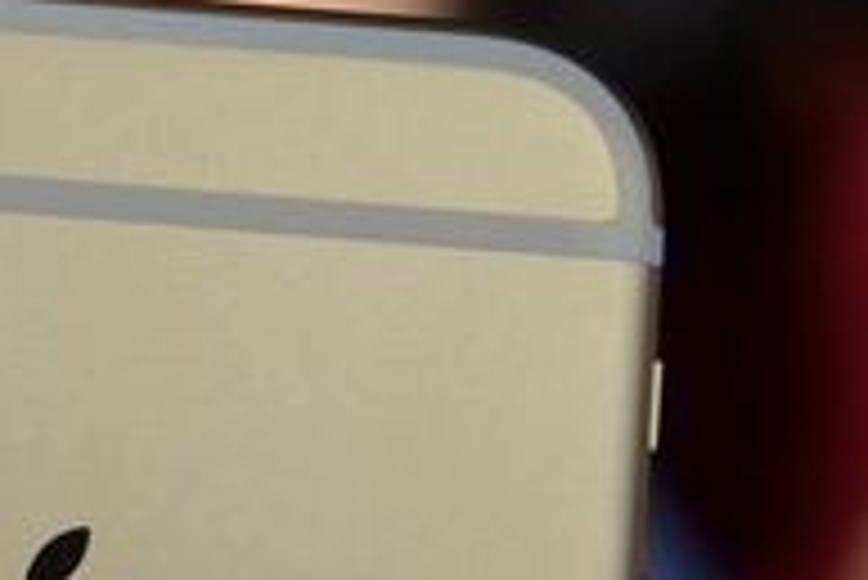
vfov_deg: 4.9
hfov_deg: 7.2
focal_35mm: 282
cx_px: -157
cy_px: 178
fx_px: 6804
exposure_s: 1/60
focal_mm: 85
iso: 1250
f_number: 8
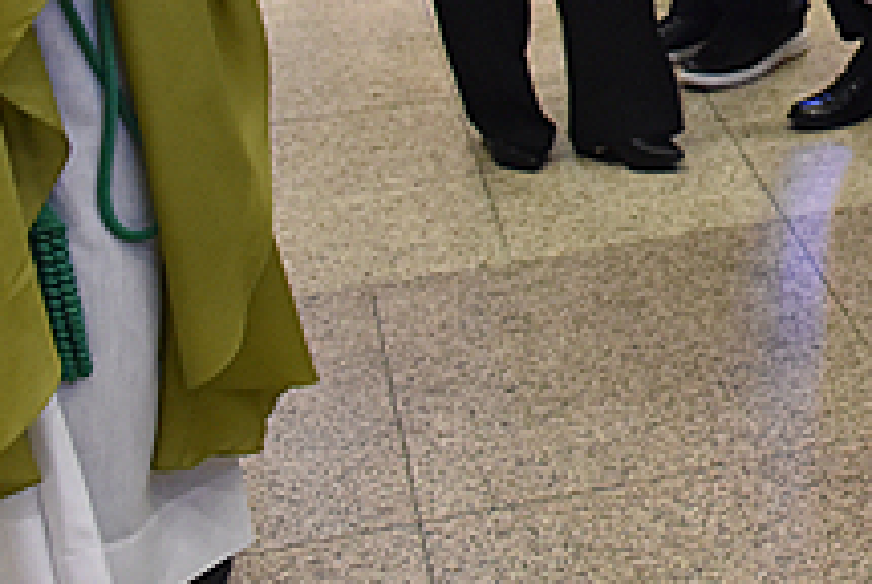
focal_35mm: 104
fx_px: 2523
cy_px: -355
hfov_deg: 17.7
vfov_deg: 12.4
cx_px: 1286
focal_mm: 28
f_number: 4
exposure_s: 1/125
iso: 2200
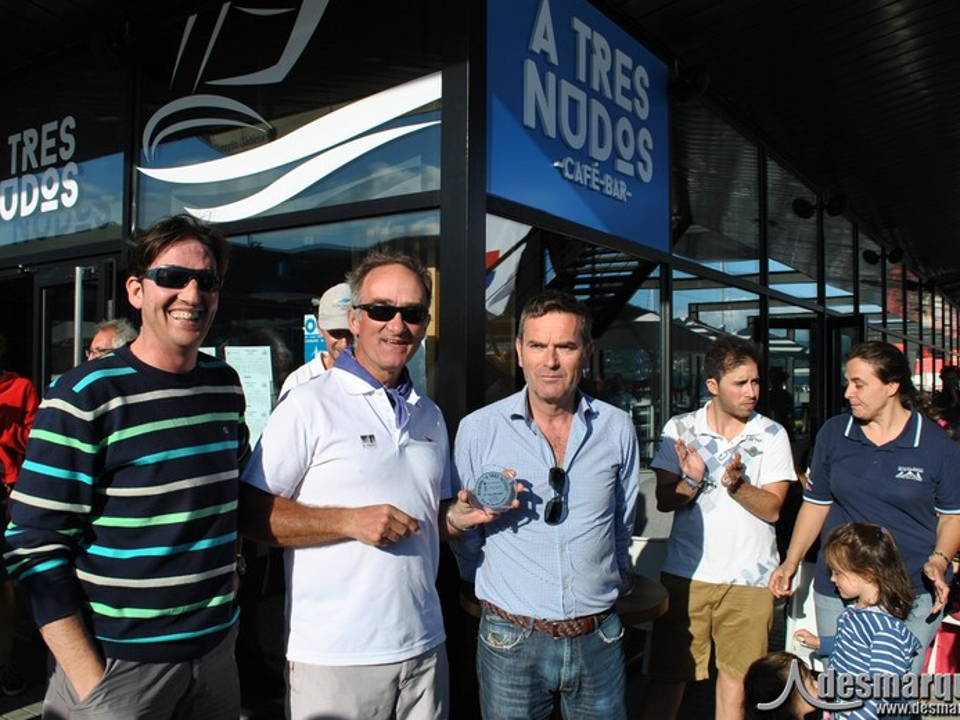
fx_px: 832
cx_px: 475
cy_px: 359
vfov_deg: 46.8
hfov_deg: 60.0
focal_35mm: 30
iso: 100
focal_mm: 18
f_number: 9
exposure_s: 1/320
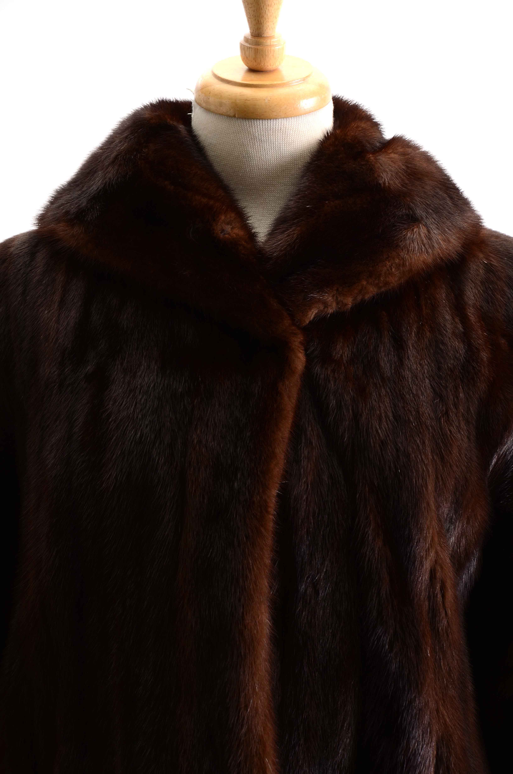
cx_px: 256
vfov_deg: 16.1
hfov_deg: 10.7
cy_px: 387
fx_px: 2737
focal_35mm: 128
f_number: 8
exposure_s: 1/160
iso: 200
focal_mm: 85
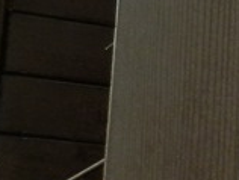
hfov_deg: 9.6
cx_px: 753
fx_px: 1030
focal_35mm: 149
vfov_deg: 9.8
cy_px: 216
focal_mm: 4
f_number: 3.4
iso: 160
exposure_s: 1/320
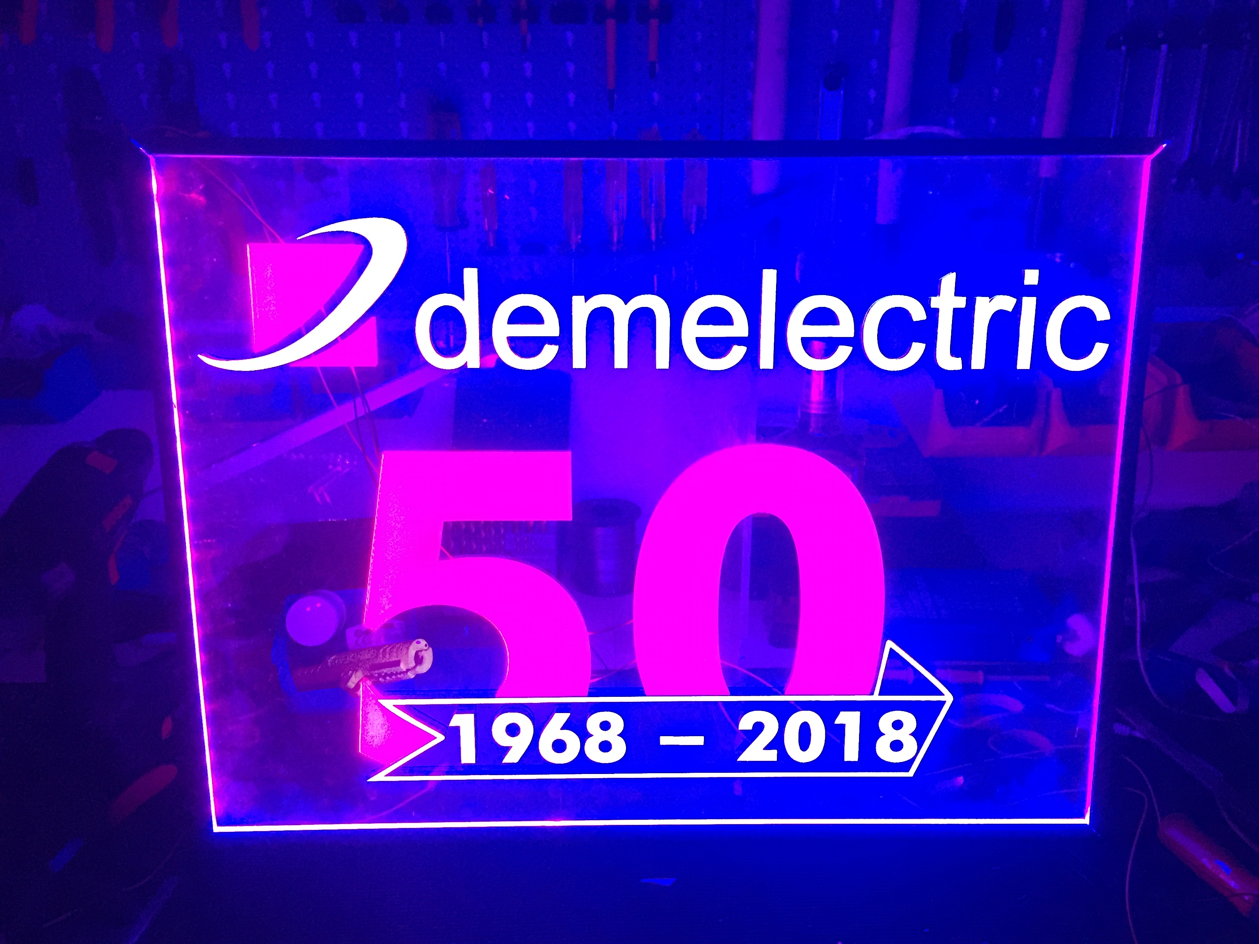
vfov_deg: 48.2
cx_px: 630
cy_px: 472
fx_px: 1055
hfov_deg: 61.7
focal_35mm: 29
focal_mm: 4.15
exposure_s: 1/8
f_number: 2.2
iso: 200
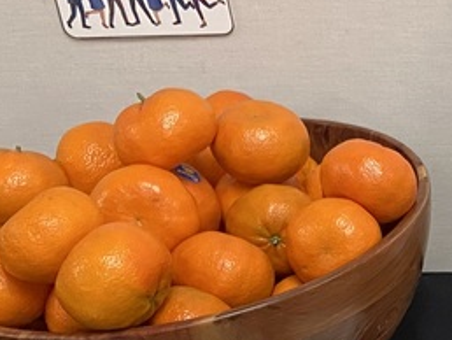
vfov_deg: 14.2
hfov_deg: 16.9
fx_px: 1346
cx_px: 717
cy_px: 338
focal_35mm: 103
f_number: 1.8
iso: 125
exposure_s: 1/60
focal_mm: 4.25
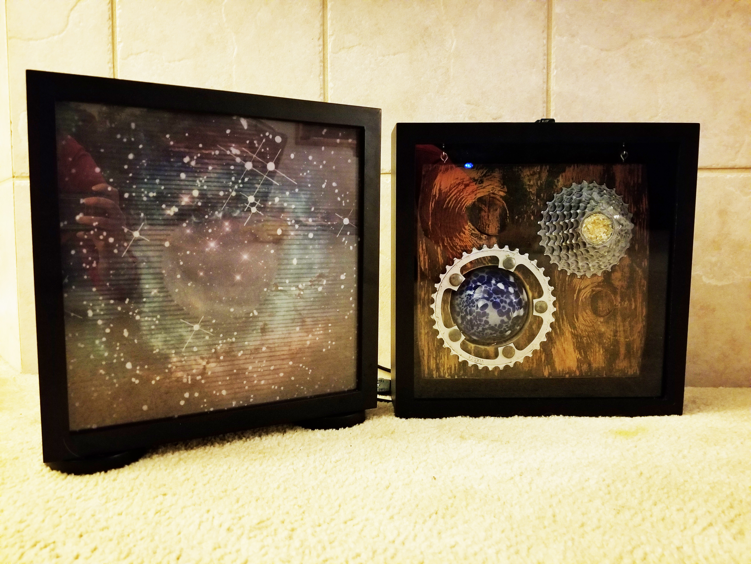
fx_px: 564
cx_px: 376
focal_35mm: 26
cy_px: 282
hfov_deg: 67.3
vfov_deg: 53.1
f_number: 1.7
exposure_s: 1/10
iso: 250
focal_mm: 4.25
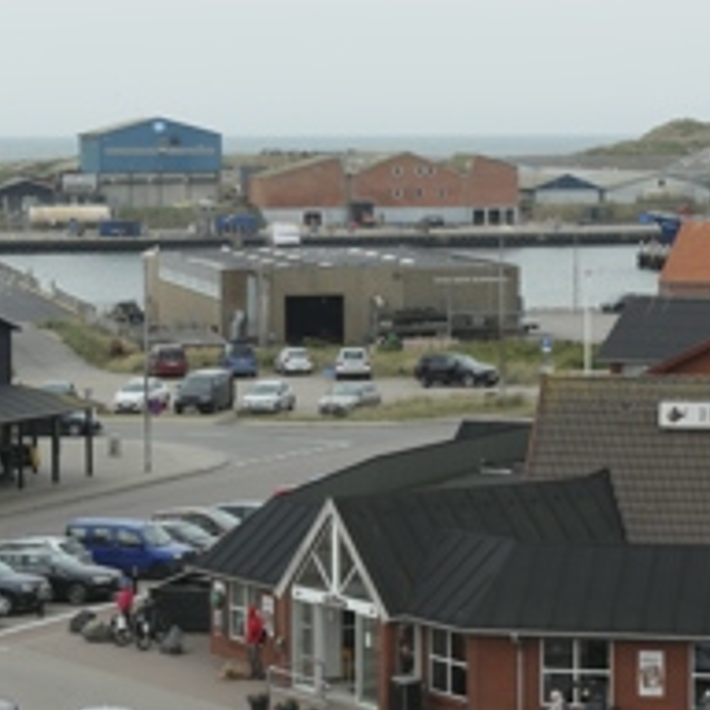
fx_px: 3040
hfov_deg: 13.3
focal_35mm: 131
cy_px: 370
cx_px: 496
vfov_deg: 13.3
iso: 100
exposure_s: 1/200
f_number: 6.3
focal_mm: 38
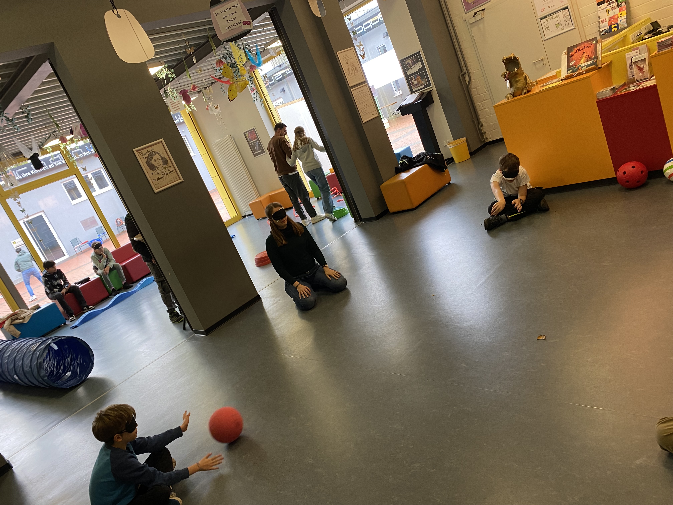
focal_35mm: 26
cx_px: 336
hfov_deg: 67.3
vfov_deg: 53.1
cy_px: 252
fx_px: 505
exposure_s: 1/50
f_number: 1.8
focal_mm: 4.25
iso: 100
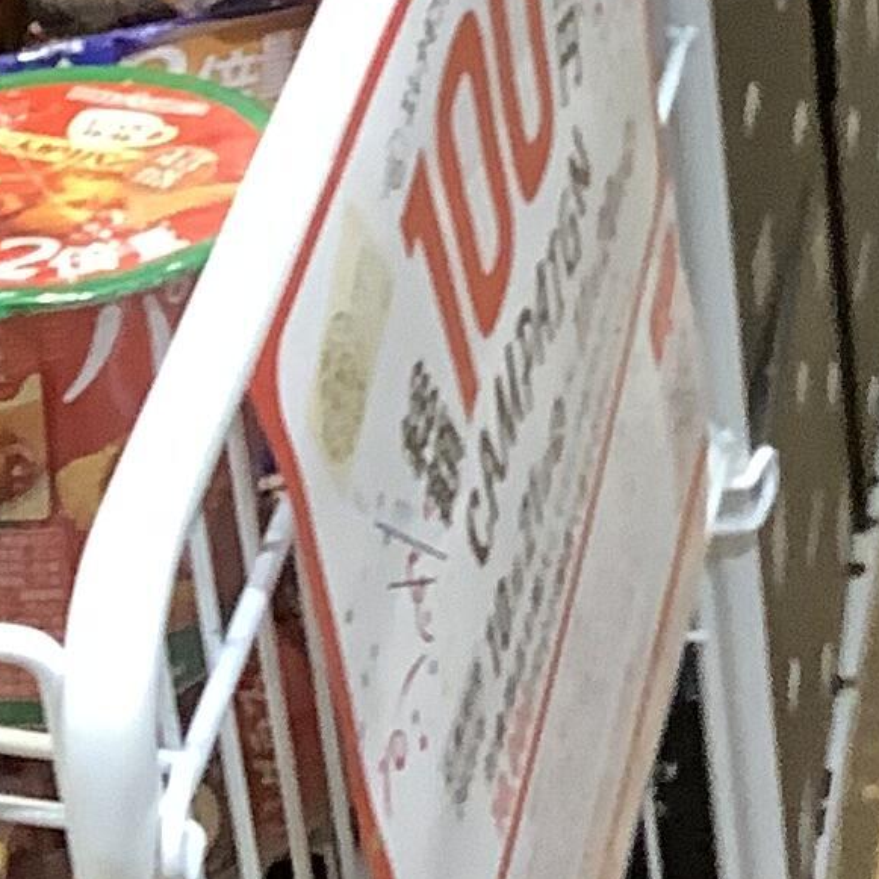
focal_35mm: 154
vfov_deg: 10.6
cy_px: -772
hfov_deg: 11.0
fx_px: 4424
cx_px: 1248
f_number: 2.4
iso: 160
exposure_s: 1/50
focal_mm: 3.3
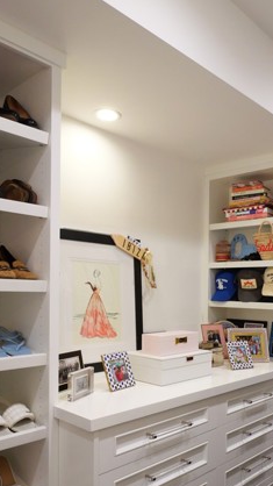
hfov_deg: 38.8
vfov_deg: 63.8
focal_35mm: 30
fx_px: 386
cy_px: 288
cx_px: 160
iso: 1250
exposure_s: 1/40
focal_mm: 9
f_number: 9
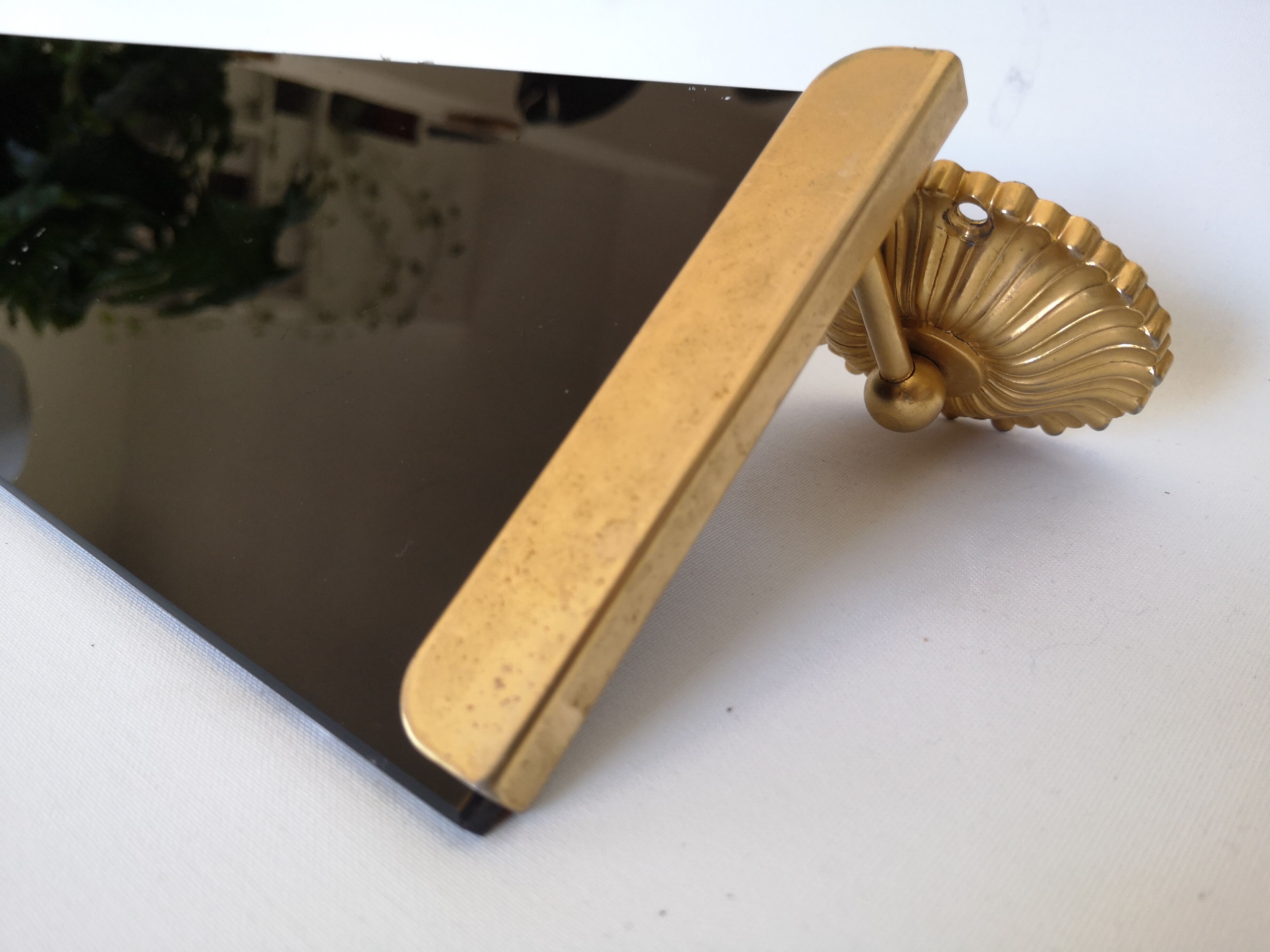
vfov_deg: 51.4
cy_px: 476
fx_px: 991
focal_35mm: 27
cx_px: 635
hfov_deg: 65.3
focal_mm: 3.95
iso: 125
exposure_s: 1/50
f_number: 1.8
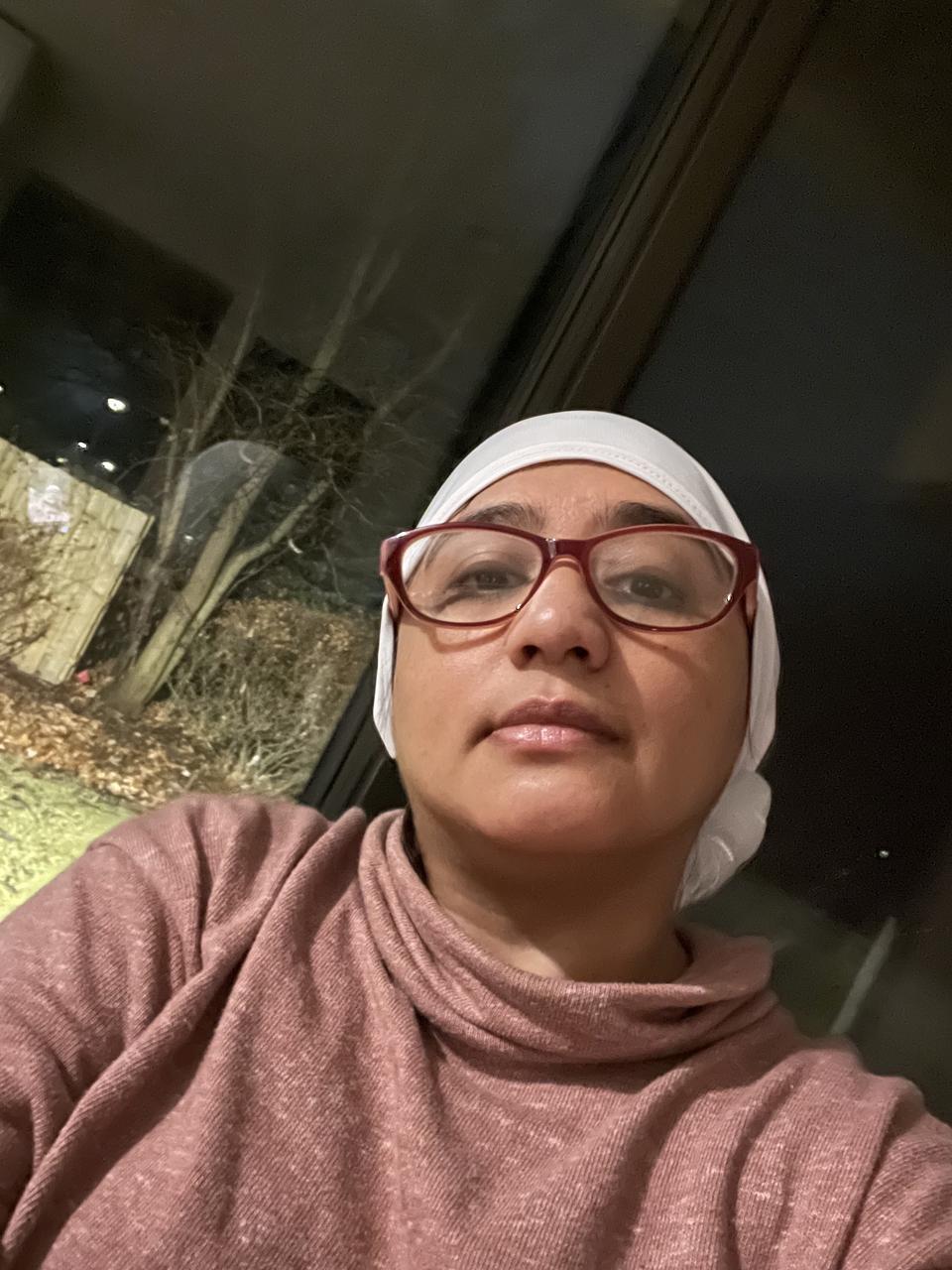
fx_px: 1100
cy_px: 635
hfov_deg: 46.8
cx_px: 476
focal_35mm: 30
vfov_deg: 60.0
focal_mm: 2.71
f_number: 2.2
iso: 2000
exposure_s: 1/15
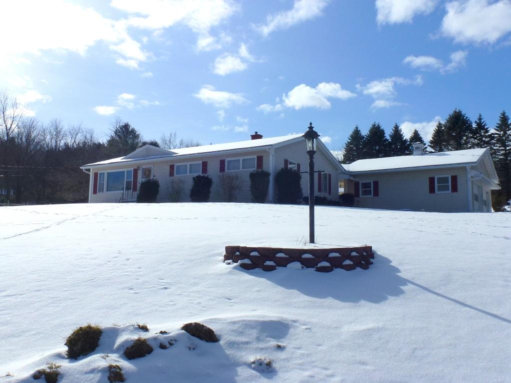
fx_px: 487
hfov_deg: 55.4
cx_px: 256
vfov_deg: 42.9
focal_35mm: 33
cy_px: 192
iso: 100
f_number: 5
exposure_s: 1/2000
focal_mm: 5.9
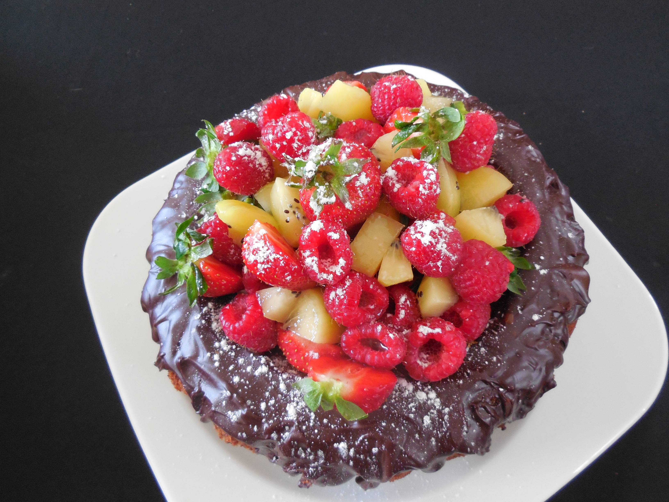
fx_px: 483
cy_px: 251
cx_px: 334
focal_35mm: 25
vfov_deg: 54.9
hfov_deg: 69.4
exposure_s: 1/20
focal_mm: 4.5
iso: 400
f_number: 3.1
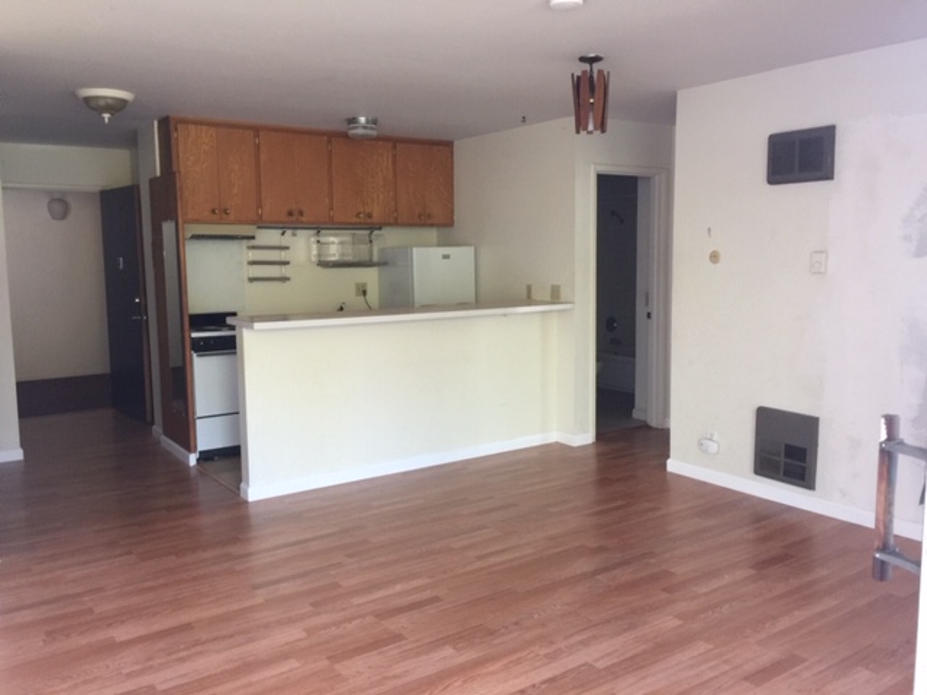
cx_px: 464
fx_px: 777
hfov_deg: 61.7
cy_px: 348
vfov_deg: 48.2
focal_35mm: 29
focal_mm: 4.15
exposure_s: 1/15
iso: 64
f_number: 2.2
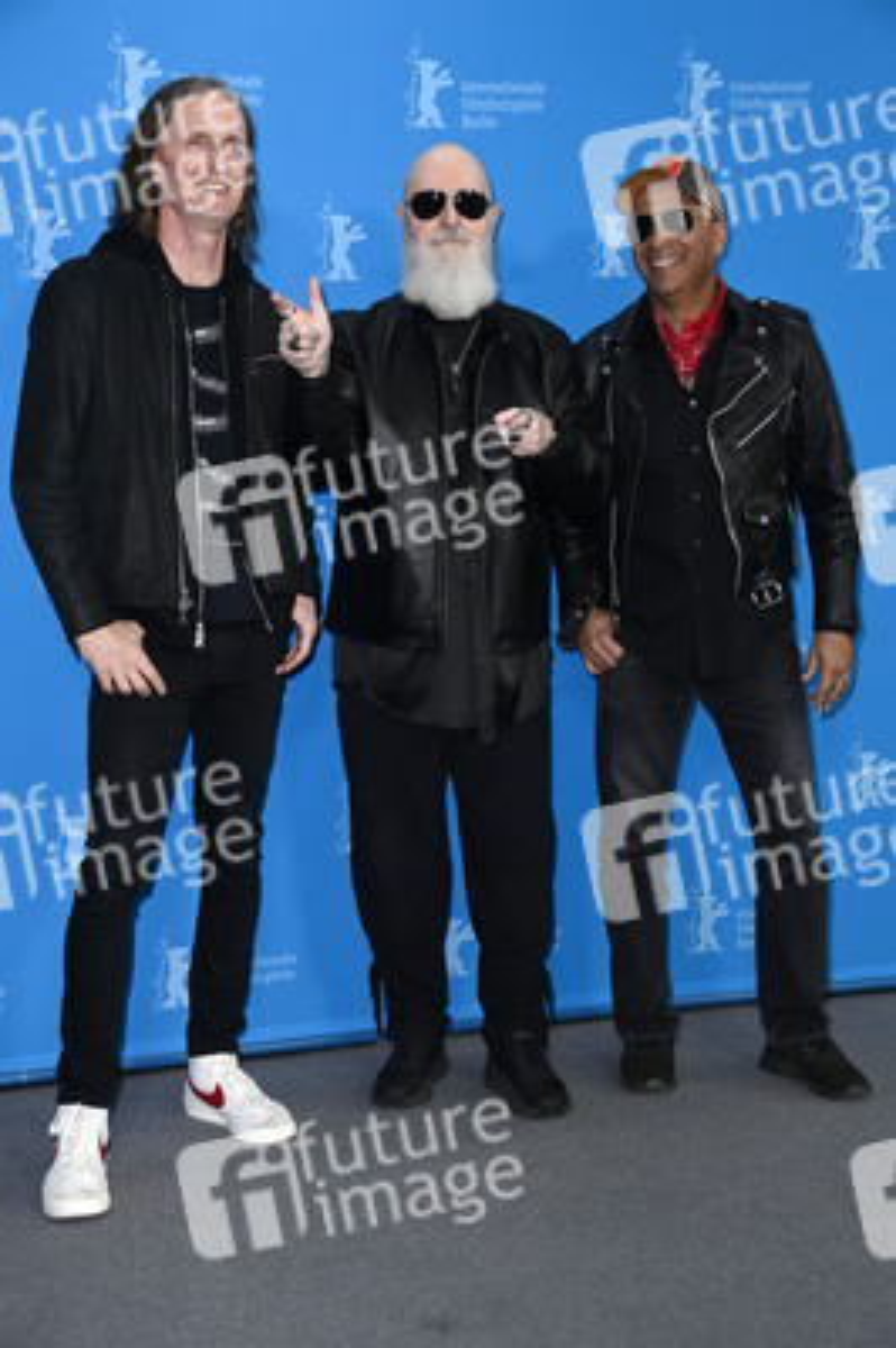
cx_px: 448
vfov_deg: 34.5
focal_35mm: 58
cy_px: 674
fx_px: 2169
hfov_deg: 23.3
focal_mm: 58
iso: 1000
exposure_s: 1/250
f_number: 5.6
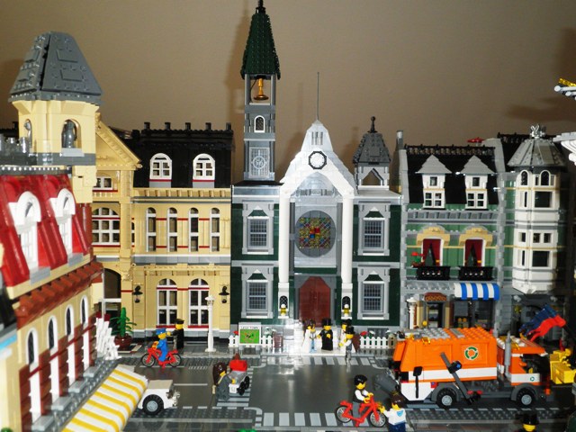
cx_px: 288
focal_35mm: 36
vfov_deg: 39.7
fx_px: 599
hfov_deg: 51.4
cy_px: 216
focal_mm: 6.4
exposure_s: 1/50
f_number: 3.1
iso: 160
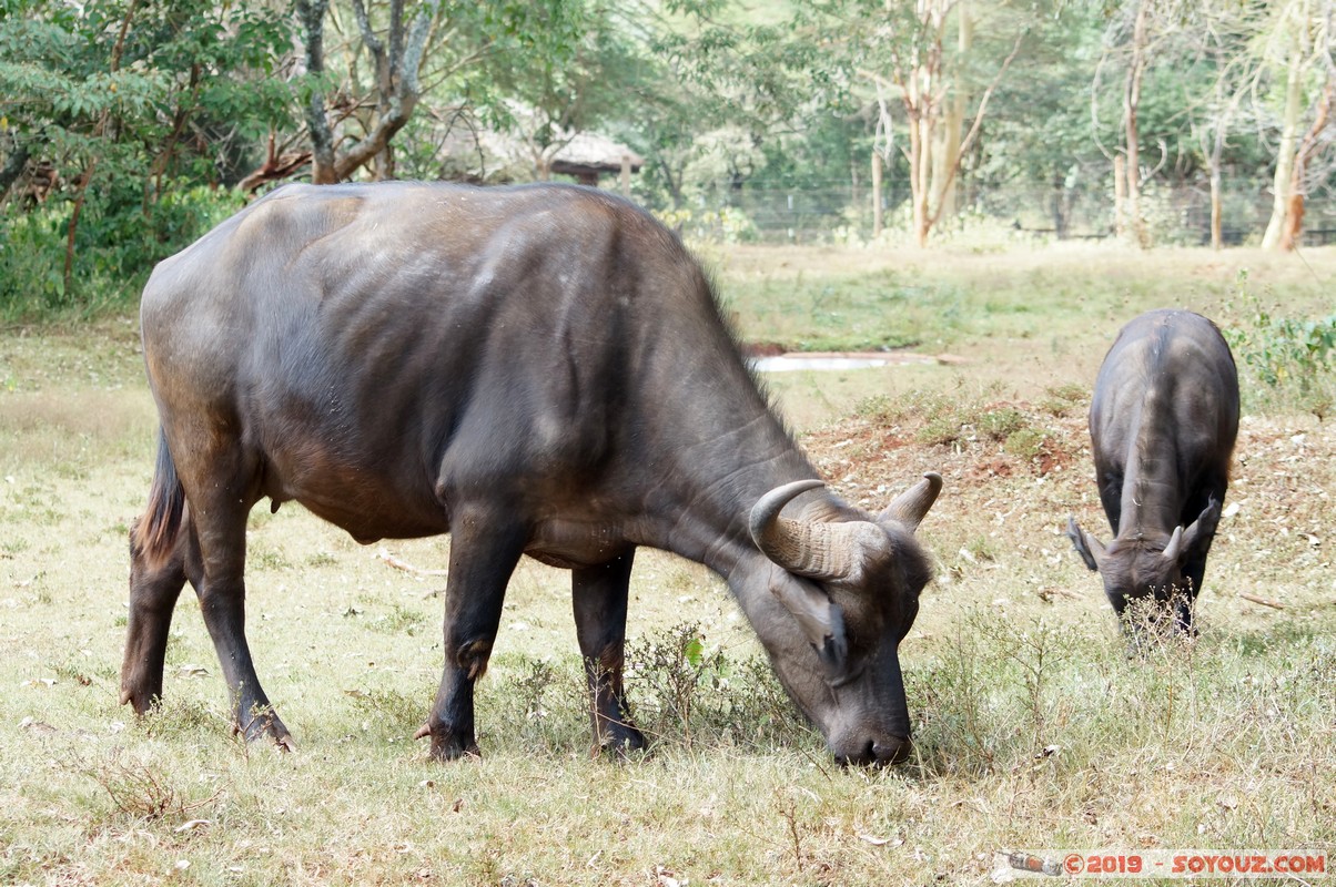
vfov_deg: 13.0
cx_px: 668
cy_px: 444
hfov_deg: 19.5
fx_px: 3892
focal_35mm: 105
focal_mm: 70
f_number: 5.6
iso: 800
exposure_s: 1/400
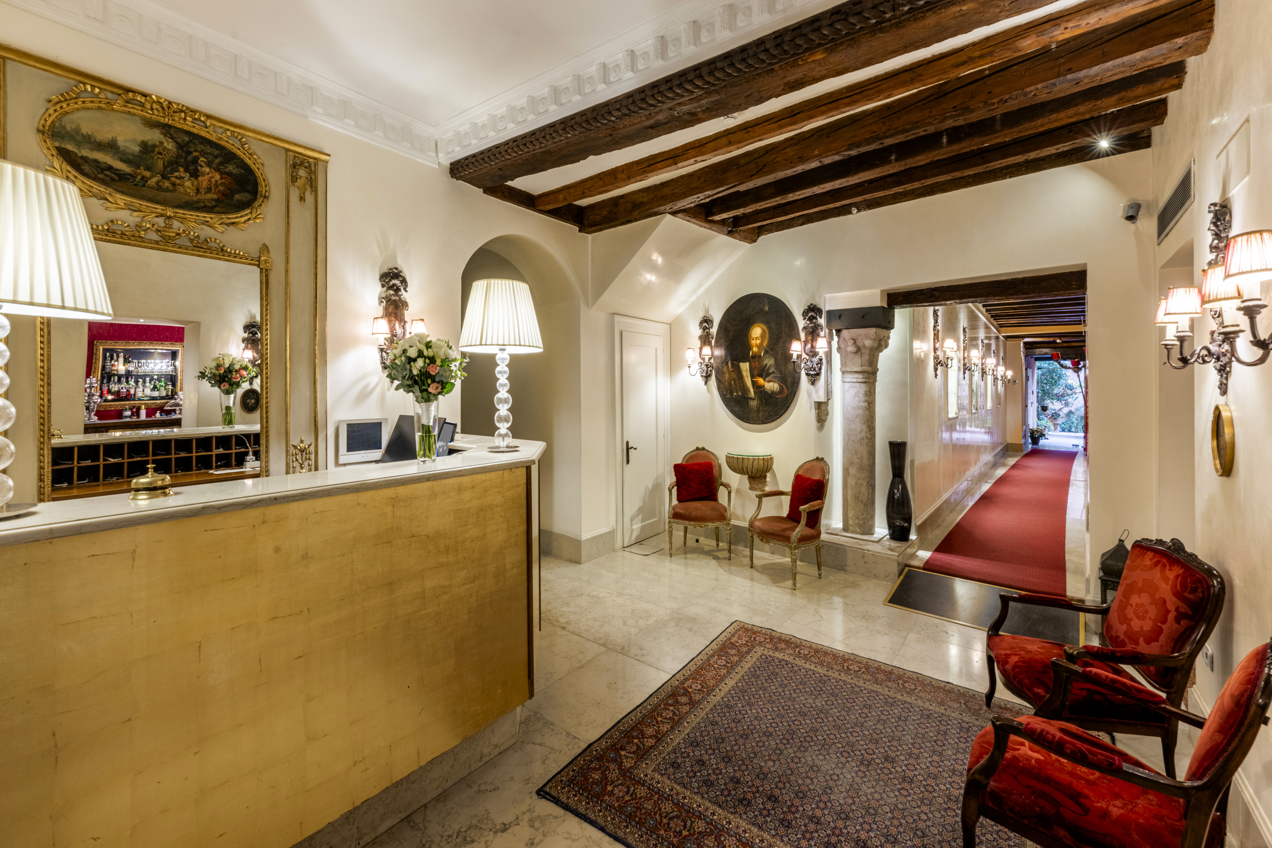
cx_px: 636
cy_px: 424
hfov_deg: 104.3
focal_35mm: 14
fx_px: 495
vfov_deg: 81.2
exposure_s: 1/1.67
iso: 125
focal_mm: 14
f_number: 13
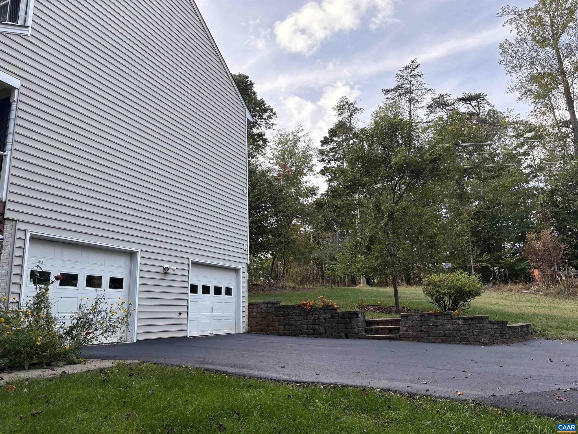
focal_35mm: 26
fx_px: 434
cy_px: 217
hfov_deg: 67.3
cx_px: 289
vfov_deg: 53.1
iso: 50
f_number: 1.6
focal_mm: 5.96
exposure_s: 1/478
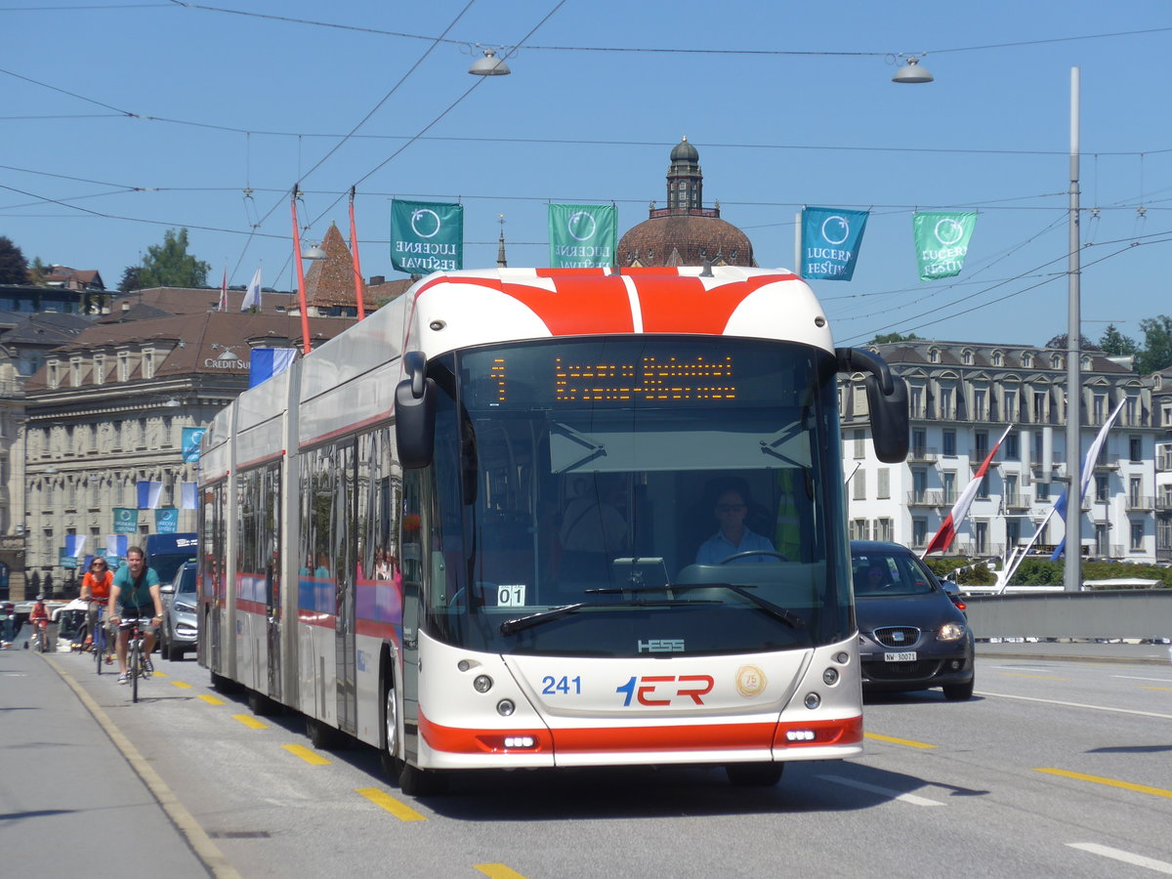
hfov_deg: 16.8
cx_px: 586
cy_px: 440
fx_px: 3961
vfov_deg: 12.7
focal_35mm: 117
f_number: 5
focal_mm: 22.9
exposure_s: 1/640
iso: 80
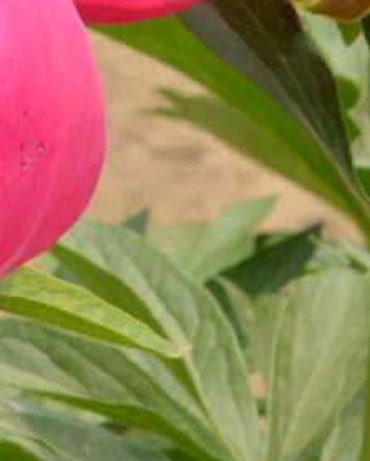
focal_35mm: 414
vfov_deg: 4.7
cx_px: -33
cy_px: -41
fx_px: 5658
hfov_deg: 3.7
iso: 640
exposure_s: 1/250
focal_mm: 80
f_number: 18
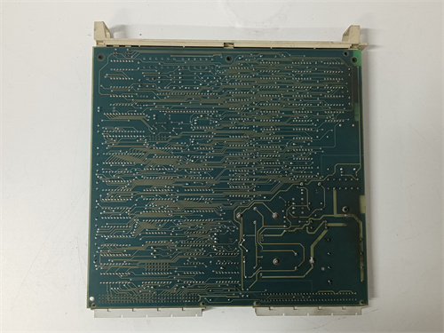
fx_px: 346
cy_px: 166
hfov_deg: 65.3
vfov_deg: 51.4
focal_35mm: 27
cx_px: 222
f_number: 1.9
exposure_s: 1/50
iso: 954
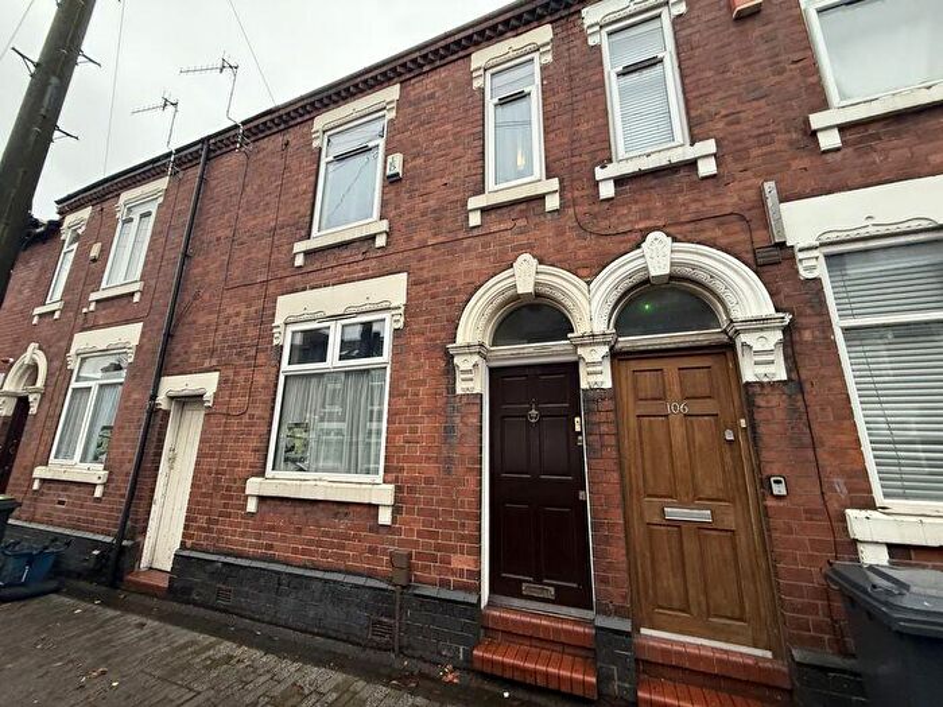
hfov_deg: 102.1
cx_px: 472
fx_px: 381
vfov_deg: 85.7
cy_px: 354
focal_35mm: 14
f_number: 2.2
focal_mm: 2.22
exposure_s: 1/80
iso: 320
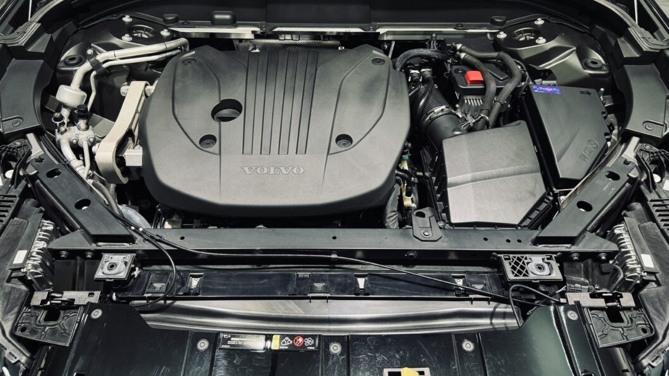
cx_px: 332
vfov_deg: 42.8
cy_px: 164
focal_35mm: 27
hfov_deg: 69.9
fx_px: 479
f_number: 1.78
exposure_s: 1/74
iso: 200
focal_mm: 6.76
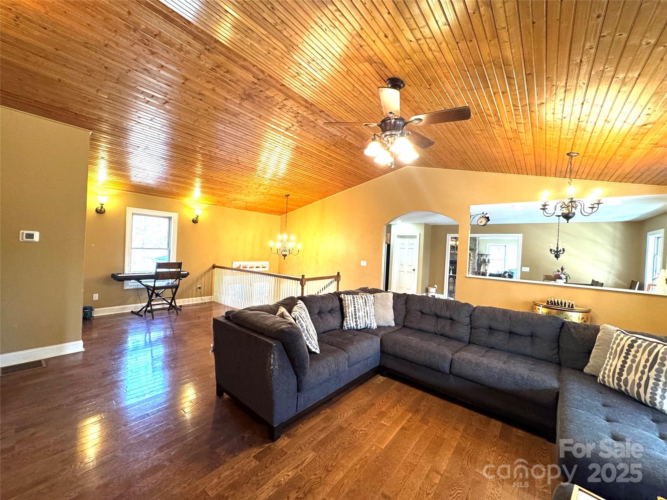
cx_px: 334
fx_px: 270
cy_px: 250
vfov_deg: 85.7
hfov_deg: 102.1
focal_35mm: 14
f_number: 2.2
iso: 250
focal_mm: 2.22
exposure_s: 1/60
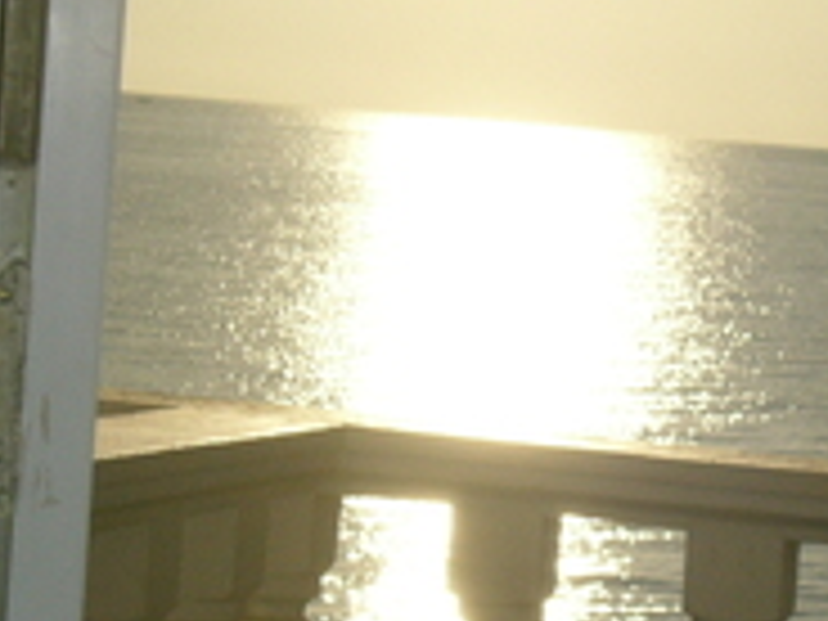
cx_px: 630
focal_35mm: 169
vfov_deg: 8.8
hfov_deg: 11.7
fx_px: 4042
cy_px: 310
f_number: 11.3
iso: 100
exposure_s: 1/1300
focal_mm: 11.5
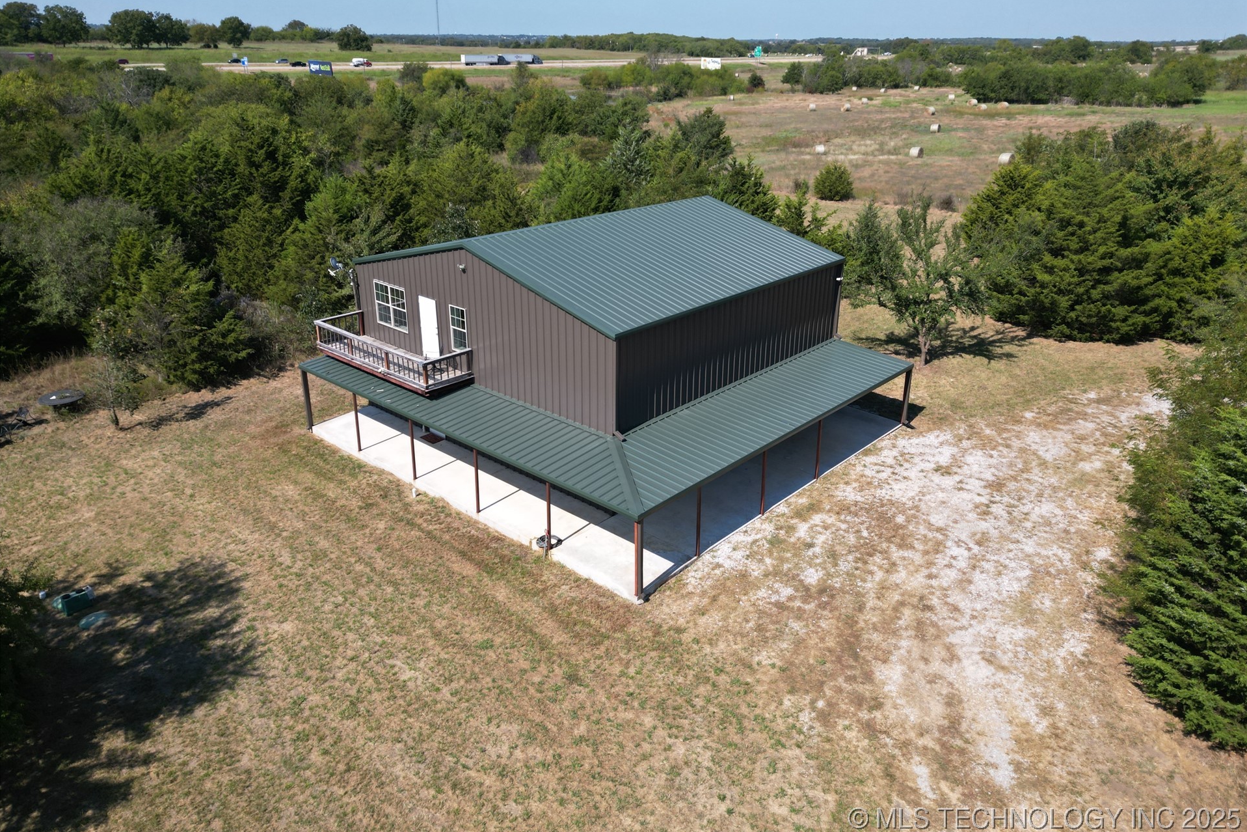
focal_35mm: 25
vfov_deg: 51.2
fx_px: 866
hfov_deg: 71.5
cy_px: 377
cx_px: 623
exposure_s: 1/2500
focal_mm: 6.72
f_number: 1.7
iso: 100
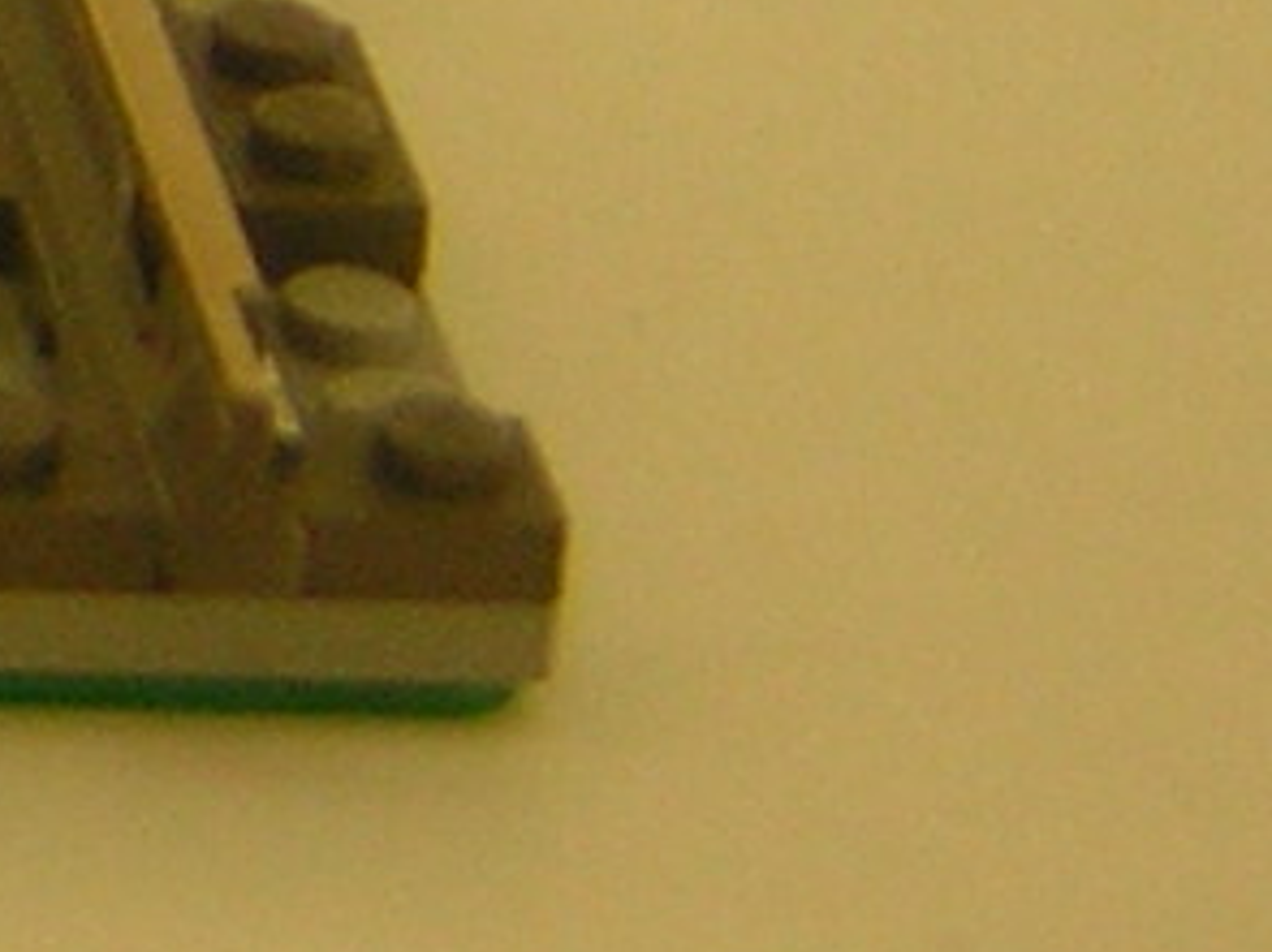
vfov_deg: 5.6
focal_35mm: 255
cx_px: -1617
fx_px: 9366
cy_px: -1366
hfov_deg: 7.3
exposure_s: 1/7.6
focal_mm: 6.1
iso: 50
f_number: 2.9
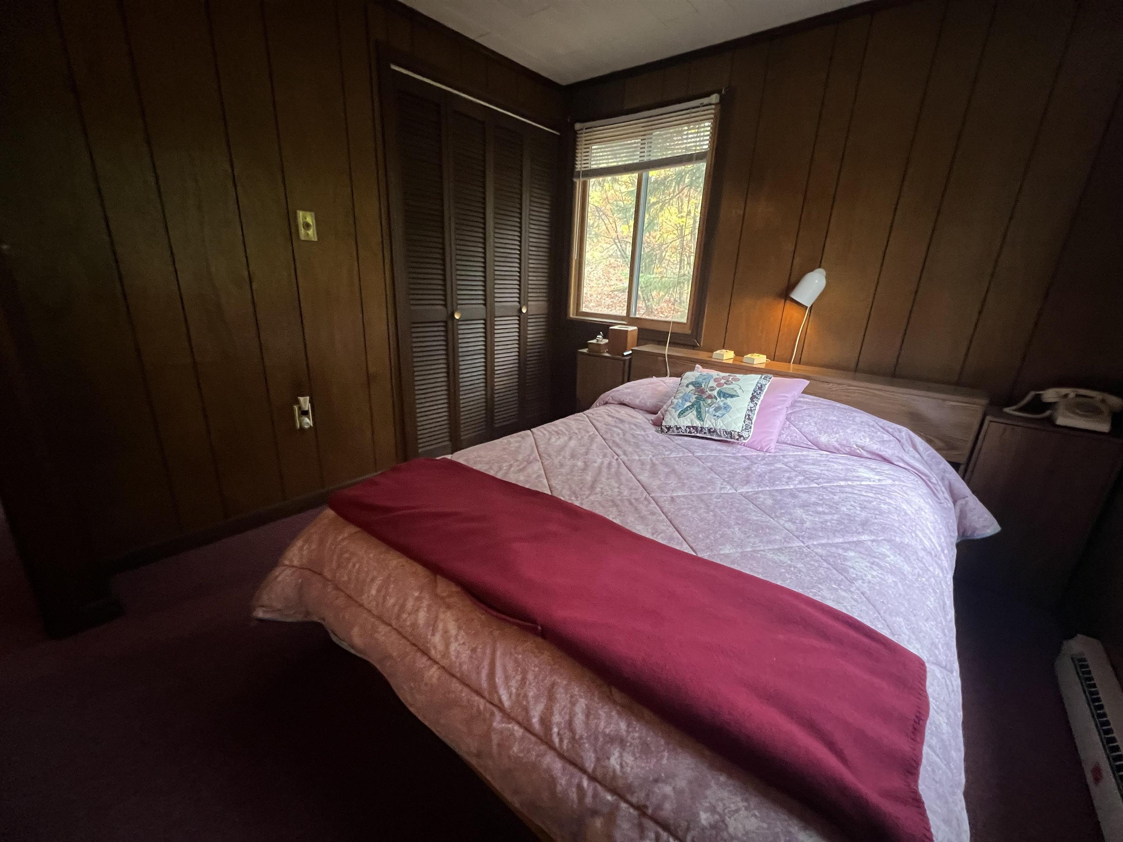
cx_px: 562
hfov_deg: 106.2
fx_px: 422
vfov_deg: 89.9
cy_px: 421
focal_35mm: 13
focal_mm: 1.57
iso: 640
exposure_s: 1/60
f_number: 1.8
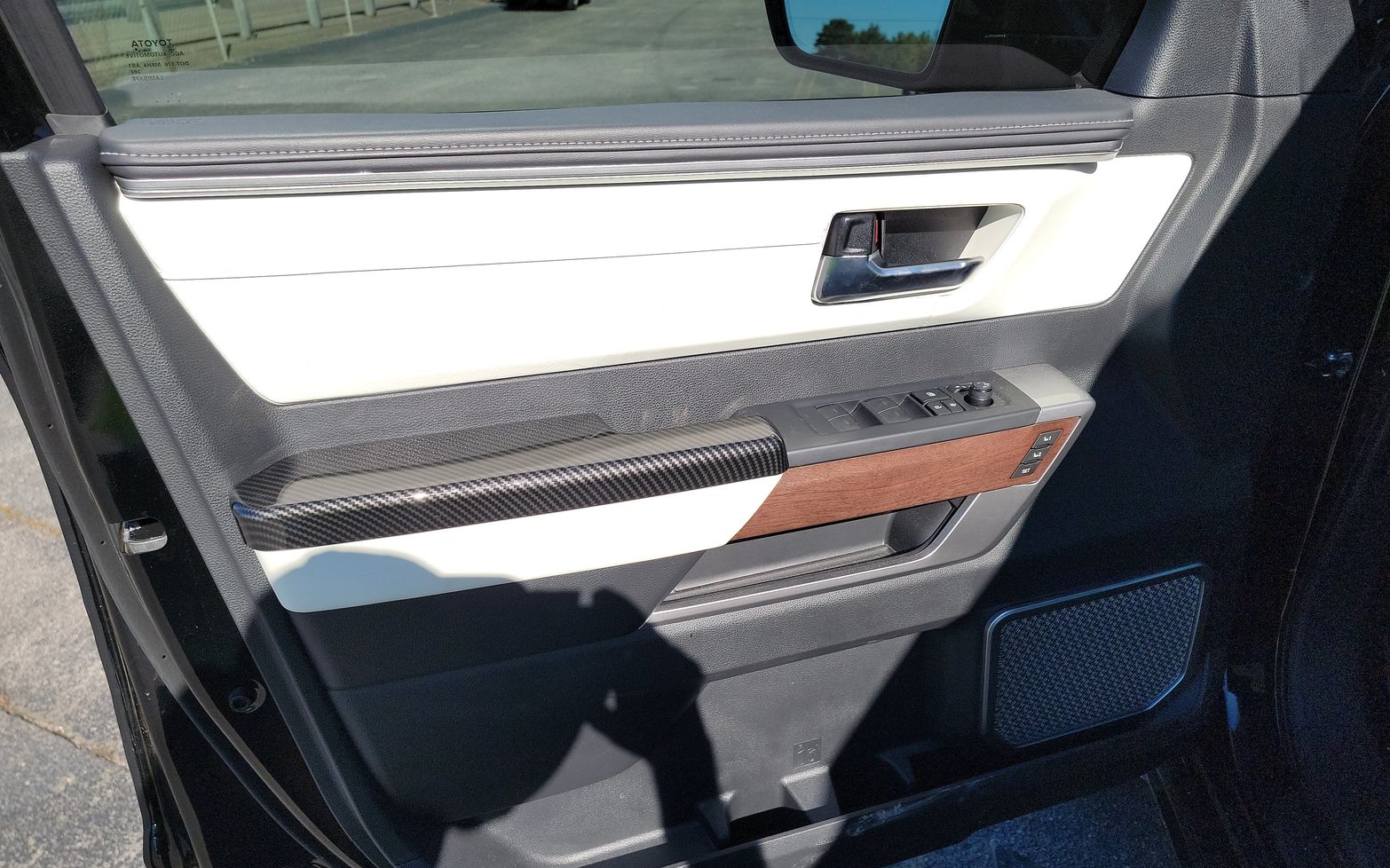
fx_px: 985
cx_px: 697
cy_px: 491
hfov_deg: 70.4
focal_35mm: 26
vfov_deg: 47.5
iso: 50
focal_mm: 6.7
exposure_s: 1/650
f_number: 1.8
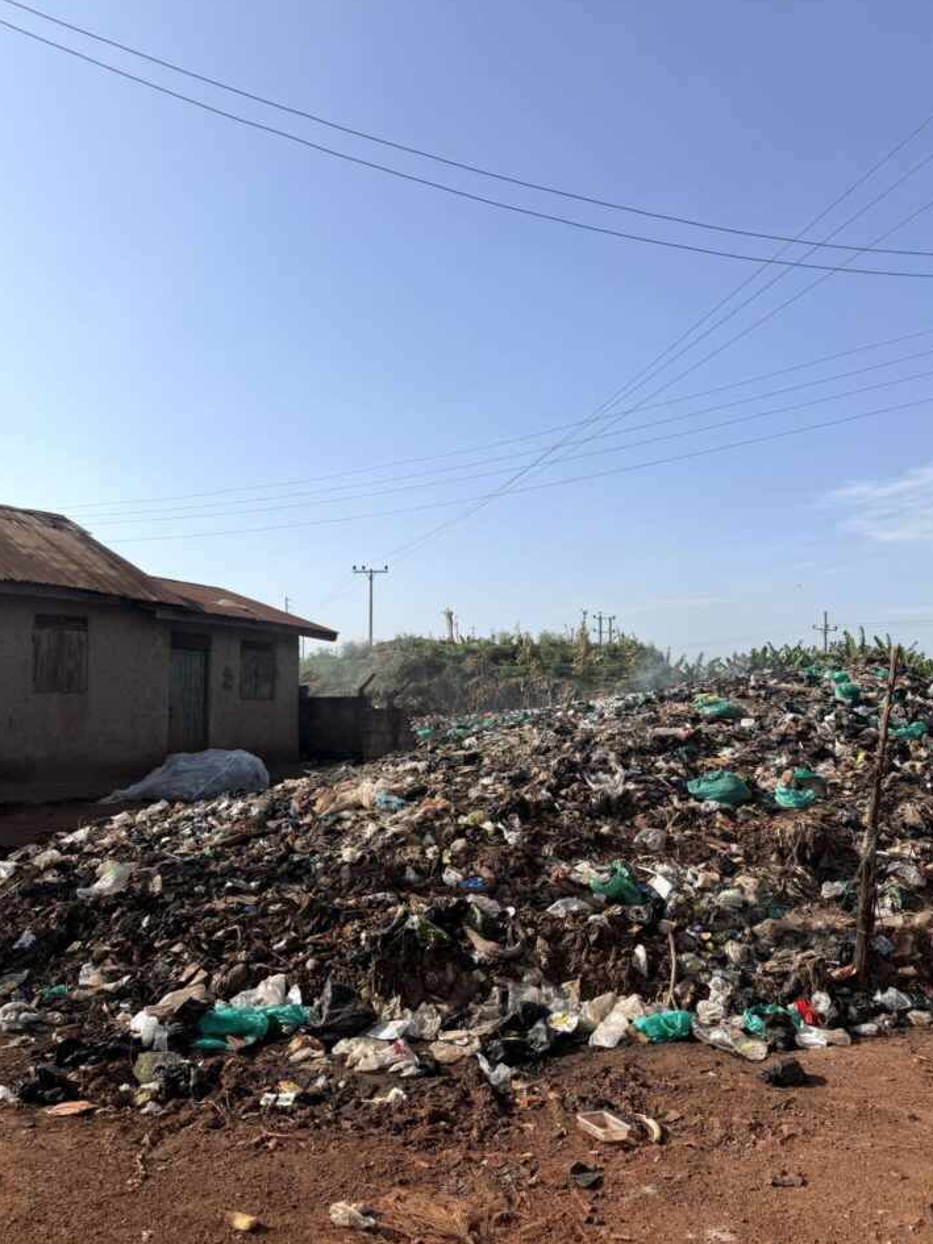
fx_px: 934
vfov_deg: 67.3
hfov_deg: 53.1
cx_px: 457
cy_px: 645
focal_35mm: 26
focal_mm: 6.76
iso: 80
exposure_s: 1/4975
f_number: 1.78
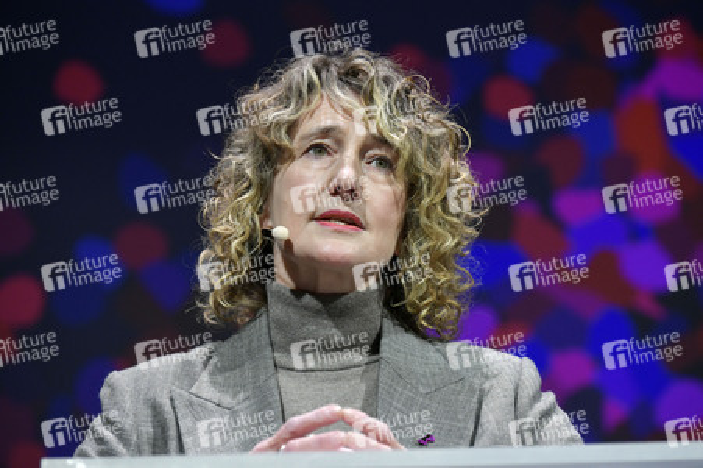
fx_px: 3903
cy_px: 234
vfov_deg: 6.9
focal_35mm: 200
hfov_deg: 10.3
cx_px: 352
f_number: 6.3
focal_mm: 200
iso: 2000
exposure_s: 1/200
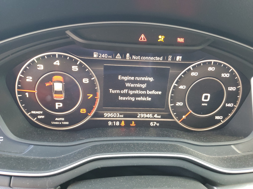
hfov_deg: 67.3
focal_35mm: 26
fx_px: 190
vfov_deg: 53.1
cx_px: 126
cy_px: 94
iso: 188
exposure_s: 1/60.2
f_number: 1.5
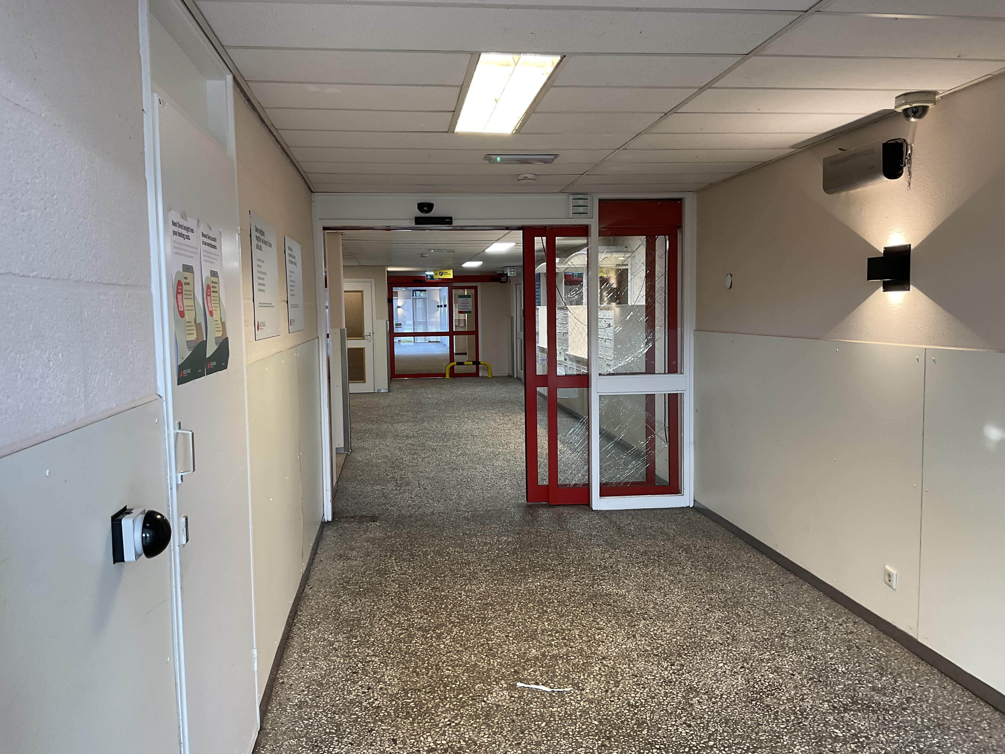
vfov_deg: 48.2
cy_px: 377
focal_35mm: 29
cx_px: 502
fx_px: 842
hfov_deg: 61.7
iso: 50
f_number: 1.8
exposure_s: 1/50
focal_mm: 3
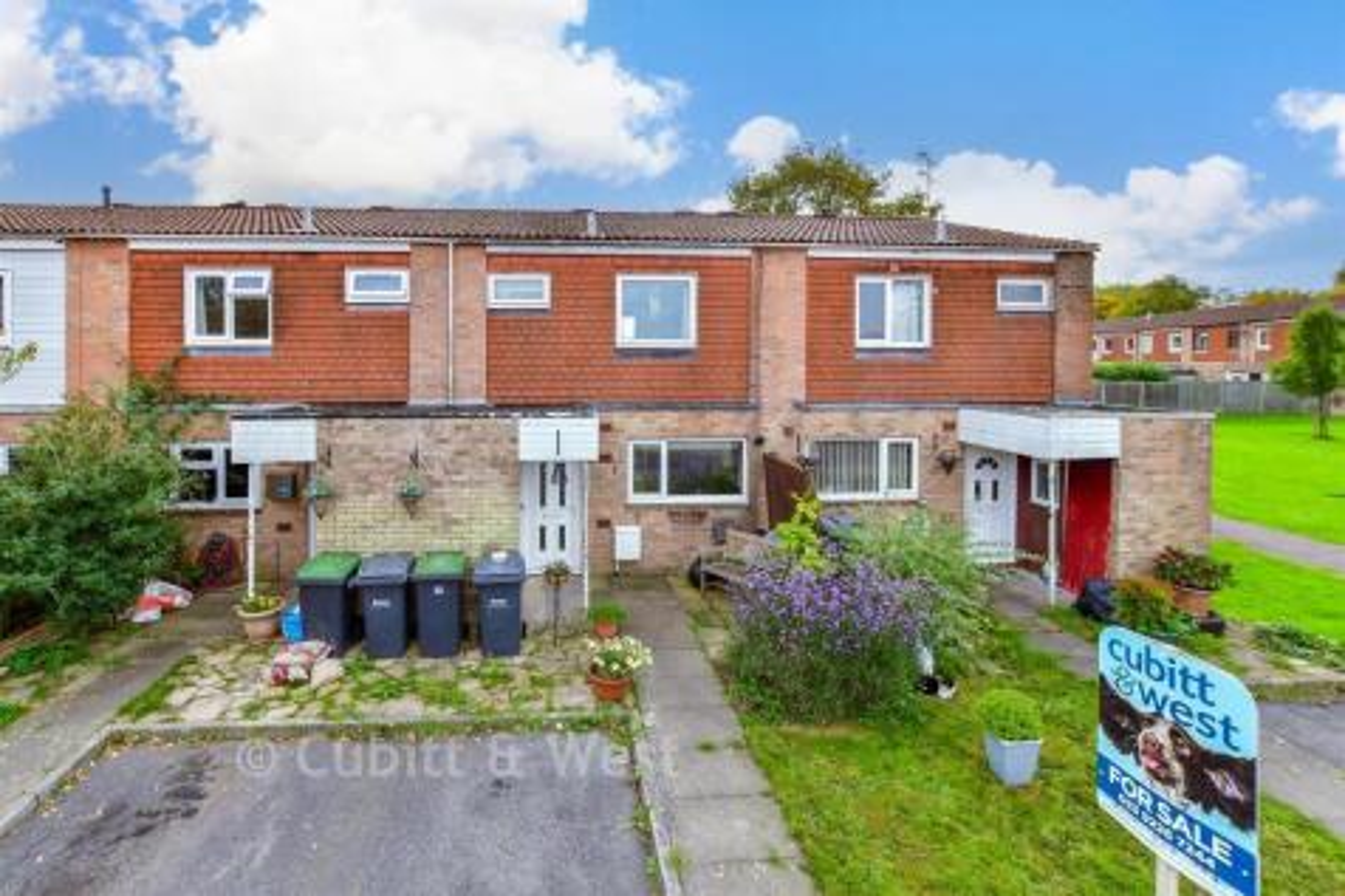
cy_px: 448
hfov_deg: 100.4
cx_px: 672
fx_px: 560
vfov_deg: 77.3
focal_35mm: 15
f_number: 8
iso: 400
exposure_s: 1/320
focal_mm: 10
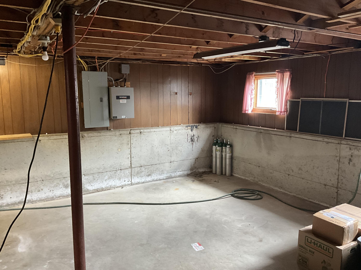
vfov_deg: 48.2
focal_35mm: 29
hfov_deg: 61.7
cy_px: 135
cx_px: 180
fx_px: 302
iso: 160
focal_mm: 3
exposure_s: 1/60
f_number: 1.8
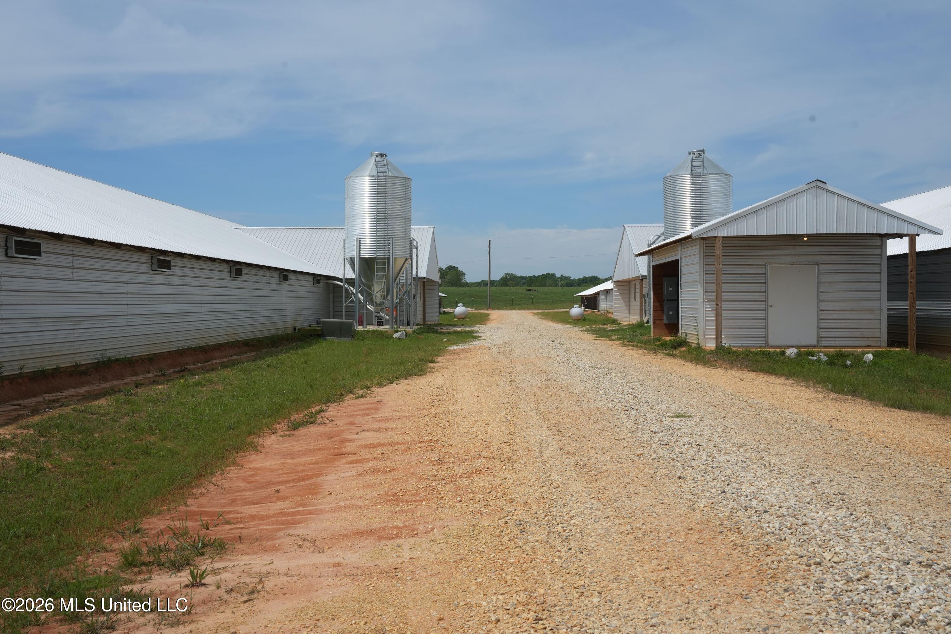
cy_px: 317
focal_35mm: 43
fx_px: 1136
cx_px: 476
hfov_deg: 45.4
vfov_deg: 31.2
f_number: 11
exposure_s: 1/1000
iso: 400
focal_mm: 43
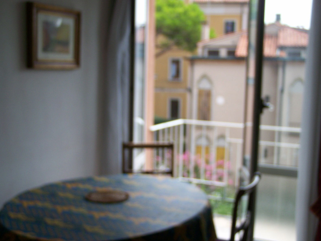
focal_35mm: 52
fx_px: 482
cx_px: 163
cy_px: 122
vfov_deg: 28.0
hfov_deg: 36.8
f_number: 3
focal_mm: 8.5
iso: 80
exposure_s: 1/400
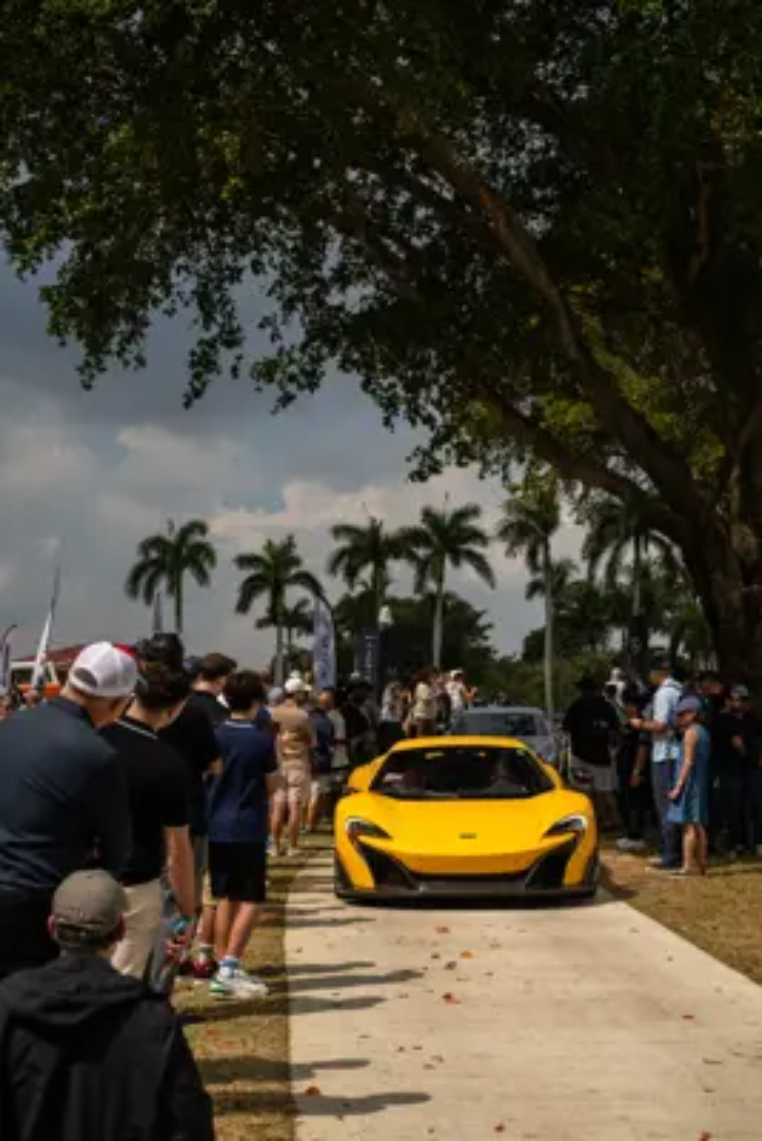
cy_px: 570
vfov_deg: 33.9
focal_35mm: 59
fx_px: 1871
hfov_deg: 23.0
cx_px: 381
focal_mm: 59
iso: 64
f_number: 5.6
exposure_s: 1/1000
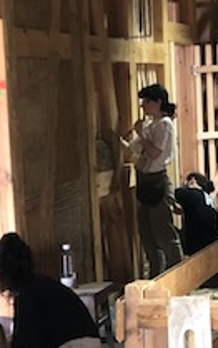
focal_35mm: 123
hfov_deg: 10.7
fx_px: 1167
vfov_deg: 16.9
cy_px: 239
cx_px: 151
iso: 100
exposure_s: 1/17
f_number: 1.8
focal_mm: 3.99
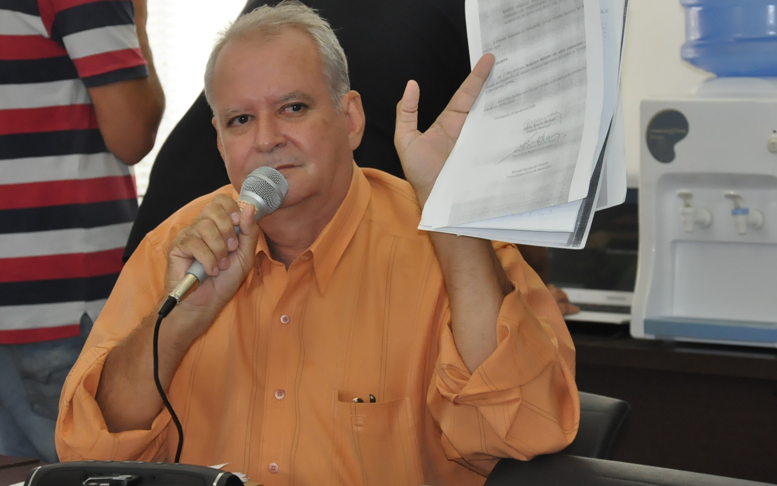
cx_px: 344
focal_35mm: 143
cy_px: 185
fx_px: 3021
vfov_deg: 9.2
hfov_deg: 14.7
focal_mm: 75
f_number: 5.3
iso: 2000
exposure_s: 1/160
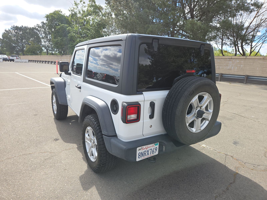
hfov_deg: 73.9
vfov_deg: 58.9
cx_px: 134
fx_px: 177
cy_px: 100
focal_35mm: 23
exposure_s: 1/794
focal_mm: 5.4
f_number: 1.8
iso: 25
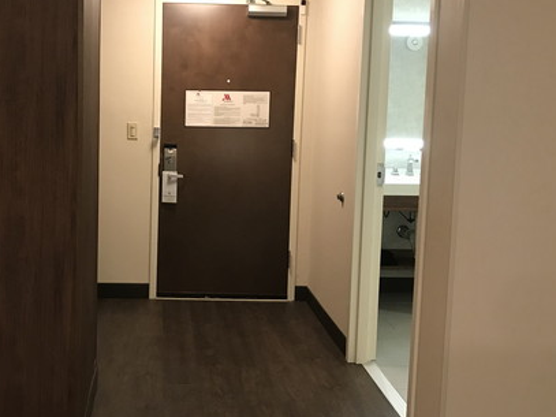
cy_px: 171
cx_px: 180
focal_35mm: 44
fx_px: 707
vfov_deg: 32.8
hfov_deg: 42.3
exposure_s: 1/15
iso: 64
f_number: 1.8
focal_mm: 3.99
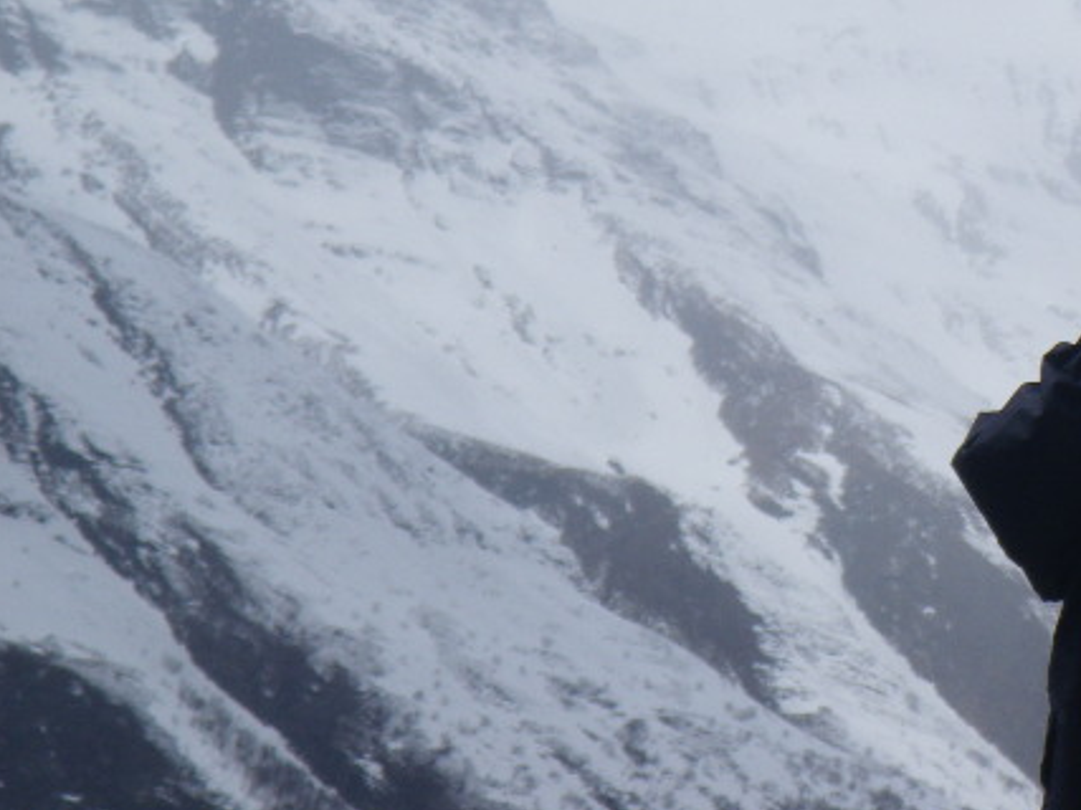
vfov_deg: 5.3
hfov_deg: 7.1
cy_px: 139
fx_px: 8741
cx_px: 989
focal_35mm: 280
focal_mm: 25
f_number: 6.6
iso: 50
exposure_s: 1/500
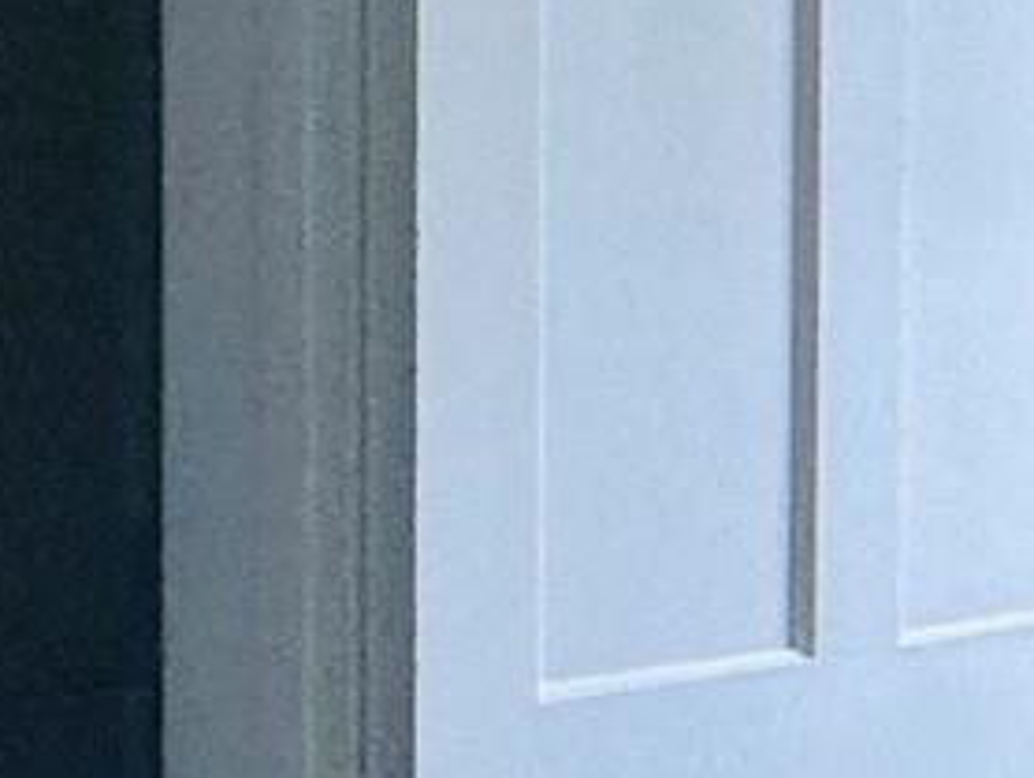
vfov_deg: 14.4
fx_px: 3079
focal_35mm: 103
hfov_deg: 12.1
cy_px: 279
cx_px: 2890
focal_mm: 2.22
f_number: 2.2
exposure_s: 1/120
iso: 100
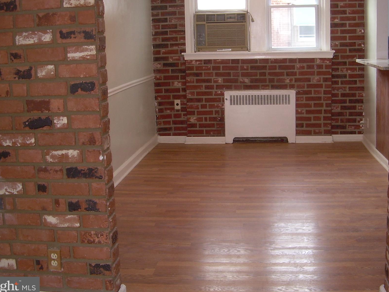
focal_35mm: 49
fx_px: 551
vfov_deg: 29.6
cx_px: 229
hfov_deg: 38.8
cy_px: 109
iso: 50
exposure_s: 1/30
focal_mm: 6.3
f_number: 2.8
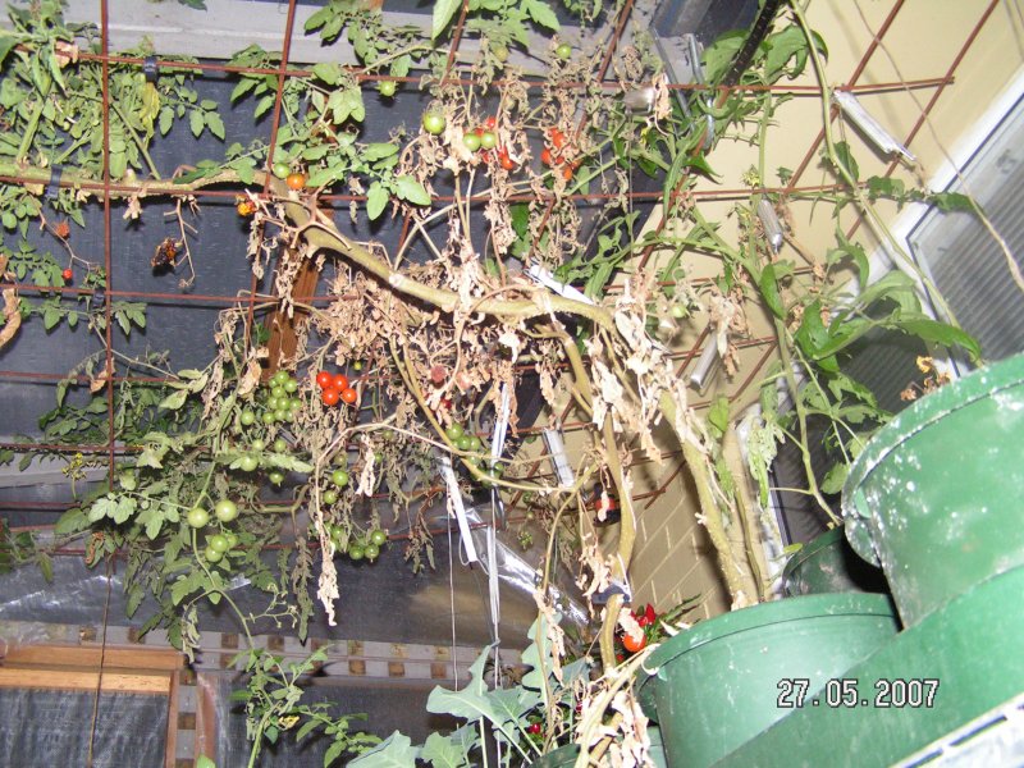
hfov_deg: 49.0
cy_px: 384
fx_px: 1124
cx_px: 512
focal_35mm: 38
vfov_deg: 37.7
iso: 200
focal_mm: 6.3
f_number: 2.8
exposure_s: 1/40
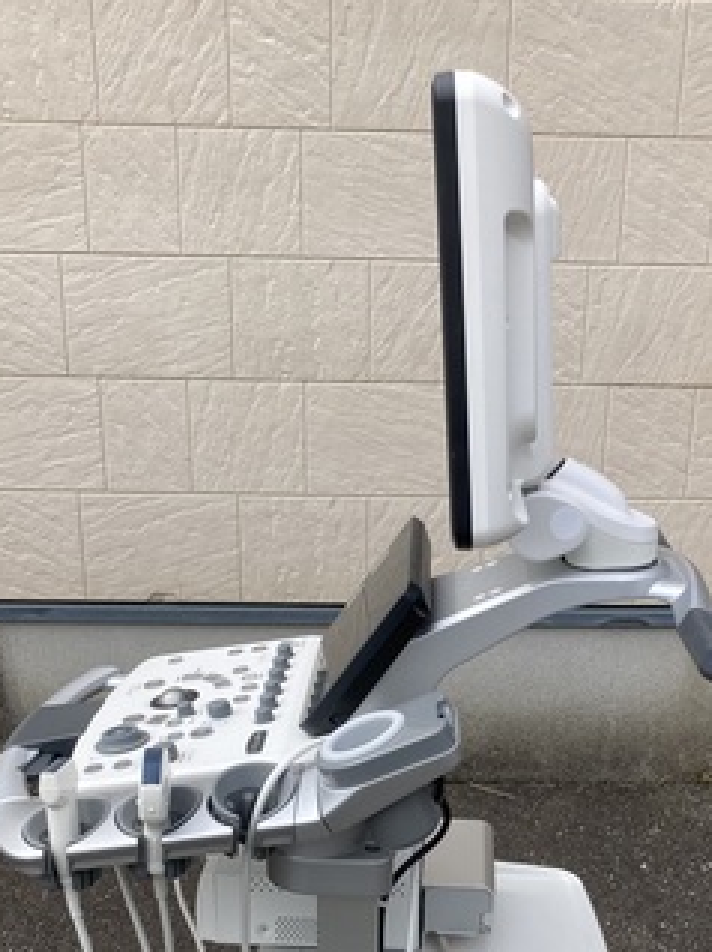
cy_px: 721
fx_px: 1291
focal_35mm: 47
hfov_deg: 30.8
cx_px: 413
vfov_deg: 39.3
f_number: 1.8
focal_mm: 3.99
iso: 20
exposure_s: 1/1548
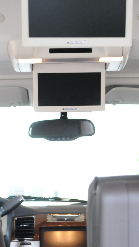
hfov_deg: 9.1
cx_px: 65
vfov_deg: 16.0
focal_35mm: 134
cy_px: 81
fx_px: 878
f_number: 5.3
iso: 2000
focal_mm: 40
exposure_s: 1/60
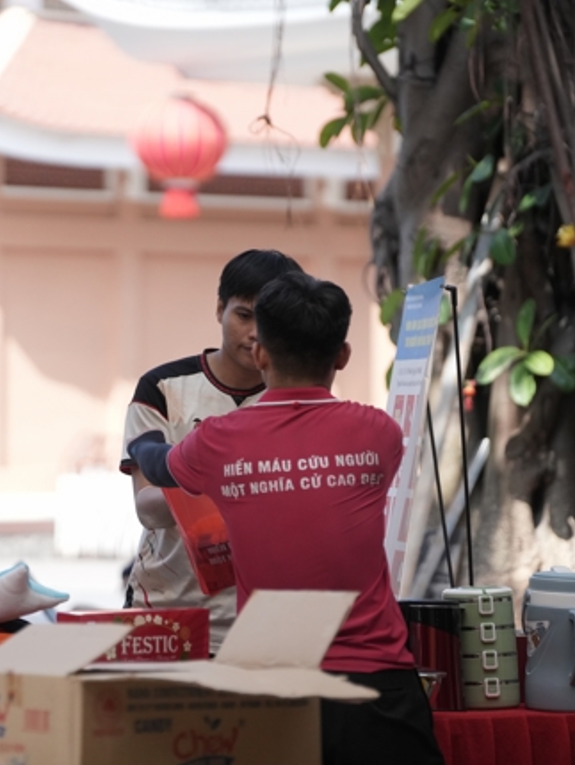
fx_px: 4049
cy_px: 382
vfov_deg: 10.8
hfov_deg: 8.1
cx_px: 150
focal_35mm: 183
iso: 2000
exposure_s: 1/5000
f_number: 2.8
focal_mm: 126
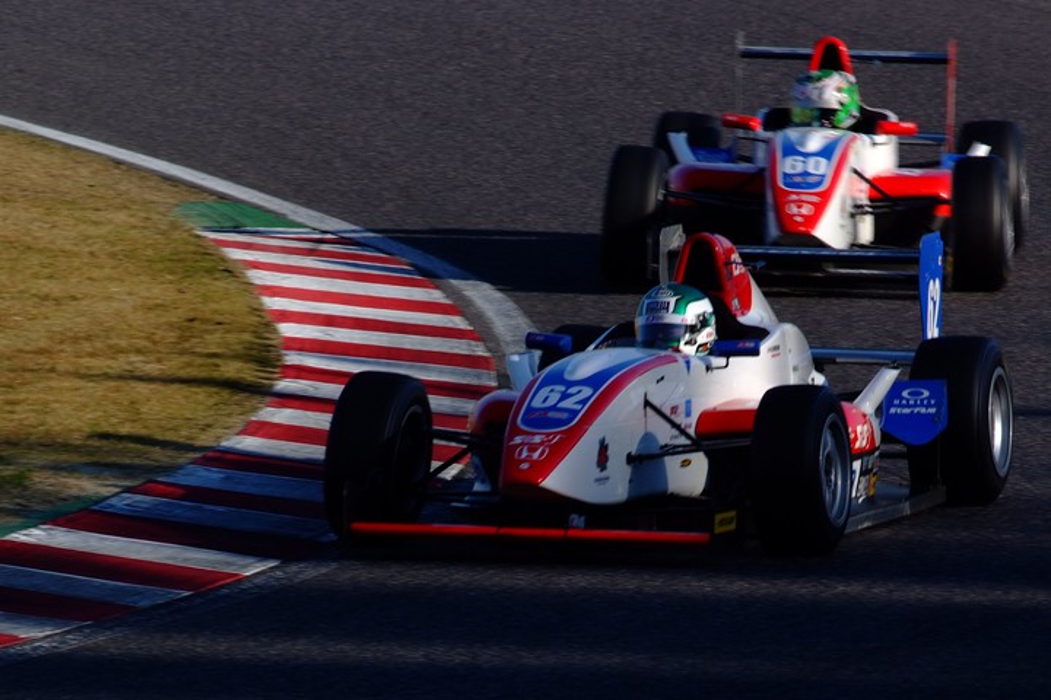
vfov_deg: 3.1
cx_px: 526
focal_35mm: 450
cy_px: 350
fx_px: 13136
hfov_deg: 4.6
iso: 200
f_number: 16
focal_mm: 300
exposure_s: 1/250
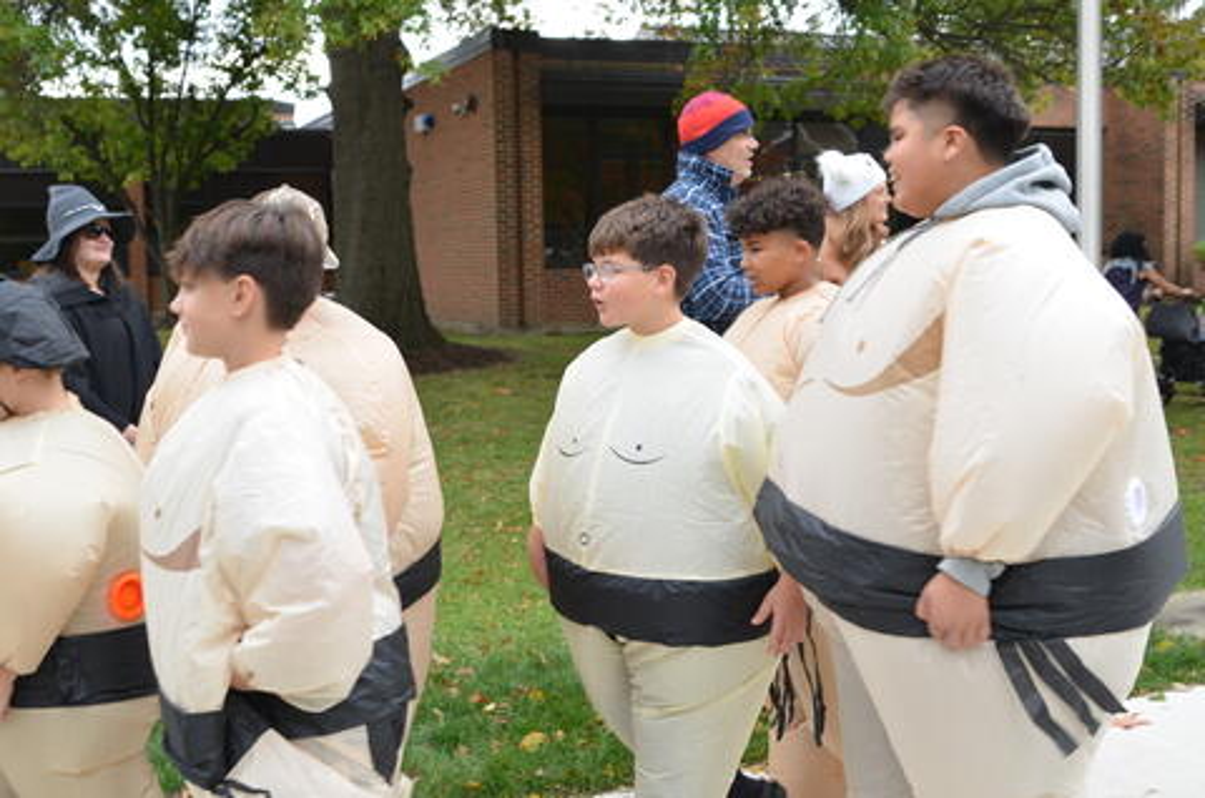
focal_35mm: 42
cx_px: 602
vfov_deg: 31.8
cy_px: 399
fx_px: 1403
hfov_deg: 46.5
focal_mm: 28
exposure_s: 1/125
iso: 200
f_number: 5.6
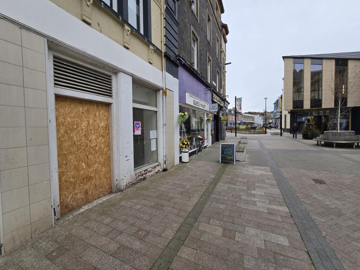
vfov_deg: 89.9
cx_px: 180
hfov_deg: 106.2
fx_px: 135
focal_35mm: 13
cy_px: 135
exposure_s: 1/545
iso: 50
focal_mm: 2.2
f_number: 2.2
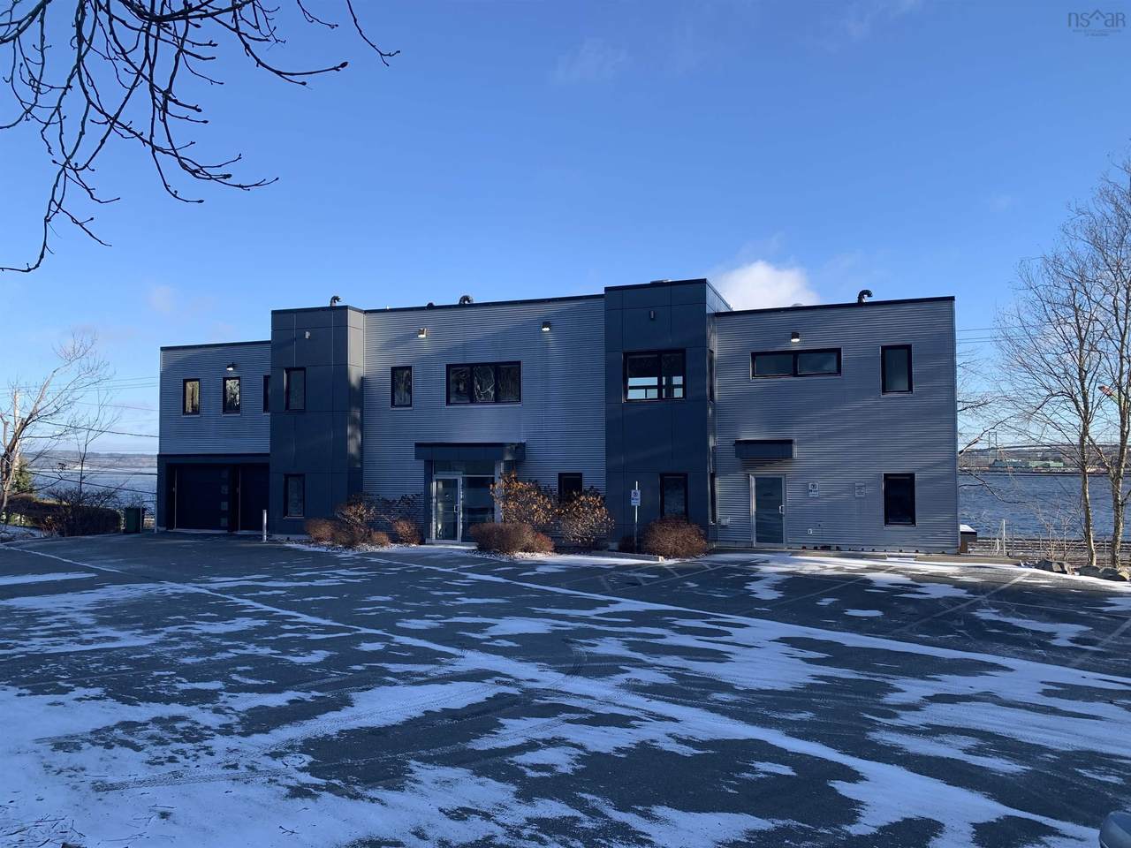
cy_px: 424
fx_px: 849
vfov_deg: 53.1
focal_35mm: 26
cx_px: 566
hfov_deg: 67.3
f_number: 1.8
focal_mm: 4.25
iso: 25
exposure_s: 1/1054
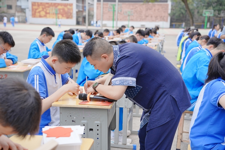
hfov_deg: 37.5
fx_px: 331
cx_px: 112
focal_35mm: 53
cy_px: 75
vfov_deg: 25.5
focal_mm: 53
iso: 200
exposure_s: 1/500
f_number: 4
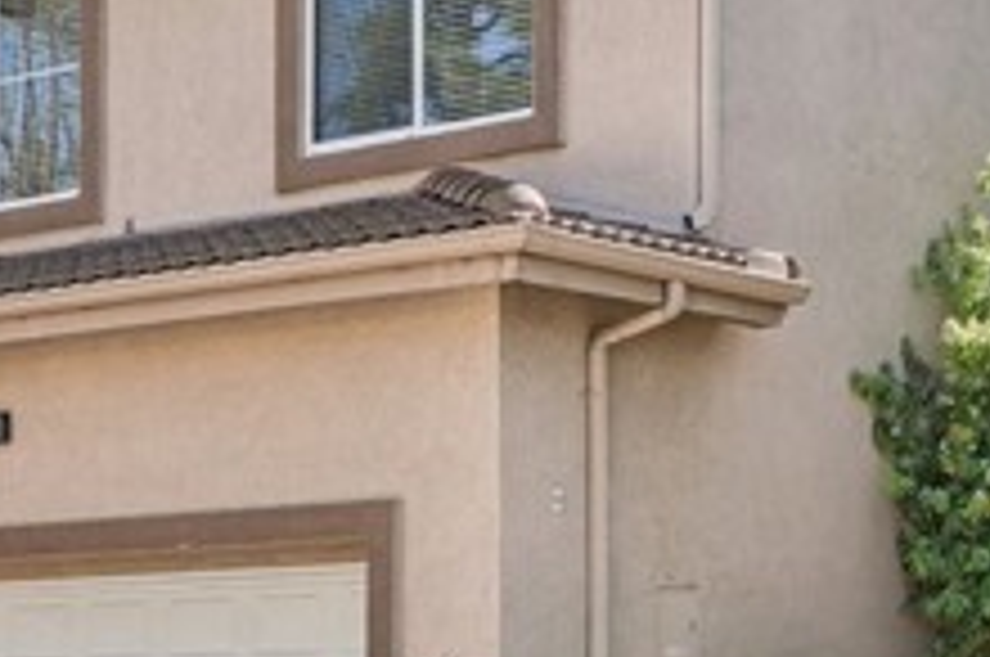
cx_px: 171
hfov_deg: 20.4
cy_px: 378
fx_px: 2718
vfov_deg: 13.8
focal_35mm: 99
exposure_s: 1/250
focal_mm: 34
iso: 100
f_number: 8
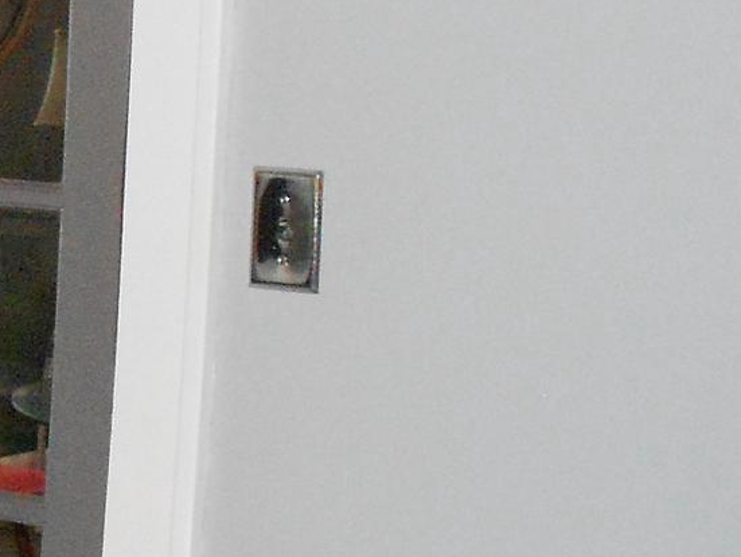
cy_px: 358
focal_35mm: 208
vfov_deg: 7.1
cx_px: -623
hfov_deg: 9.1
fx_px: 4455
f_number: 4.9
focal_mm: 10
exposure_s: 1/60
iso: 500
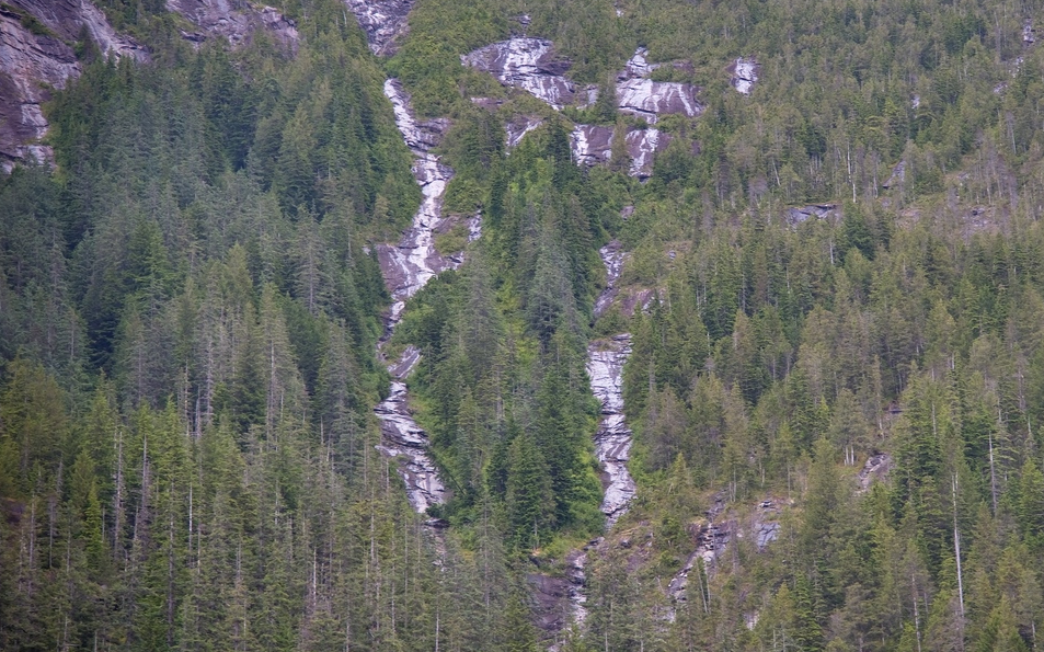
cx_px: 696
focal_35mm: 126
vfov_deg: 10.4
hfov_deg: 16.5
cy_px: 265
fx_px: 3584
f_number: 4
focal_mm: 92
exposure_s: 1/200
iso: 180
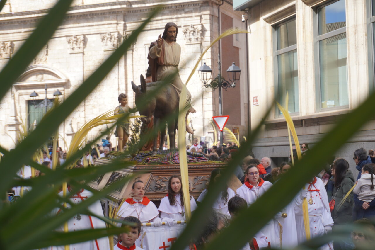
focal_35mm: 75
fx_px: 781
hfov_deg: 27.0
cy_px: 125
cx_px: 188
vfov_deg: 18.2
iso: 100
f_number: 5.6
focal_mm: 50
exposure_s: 1/160
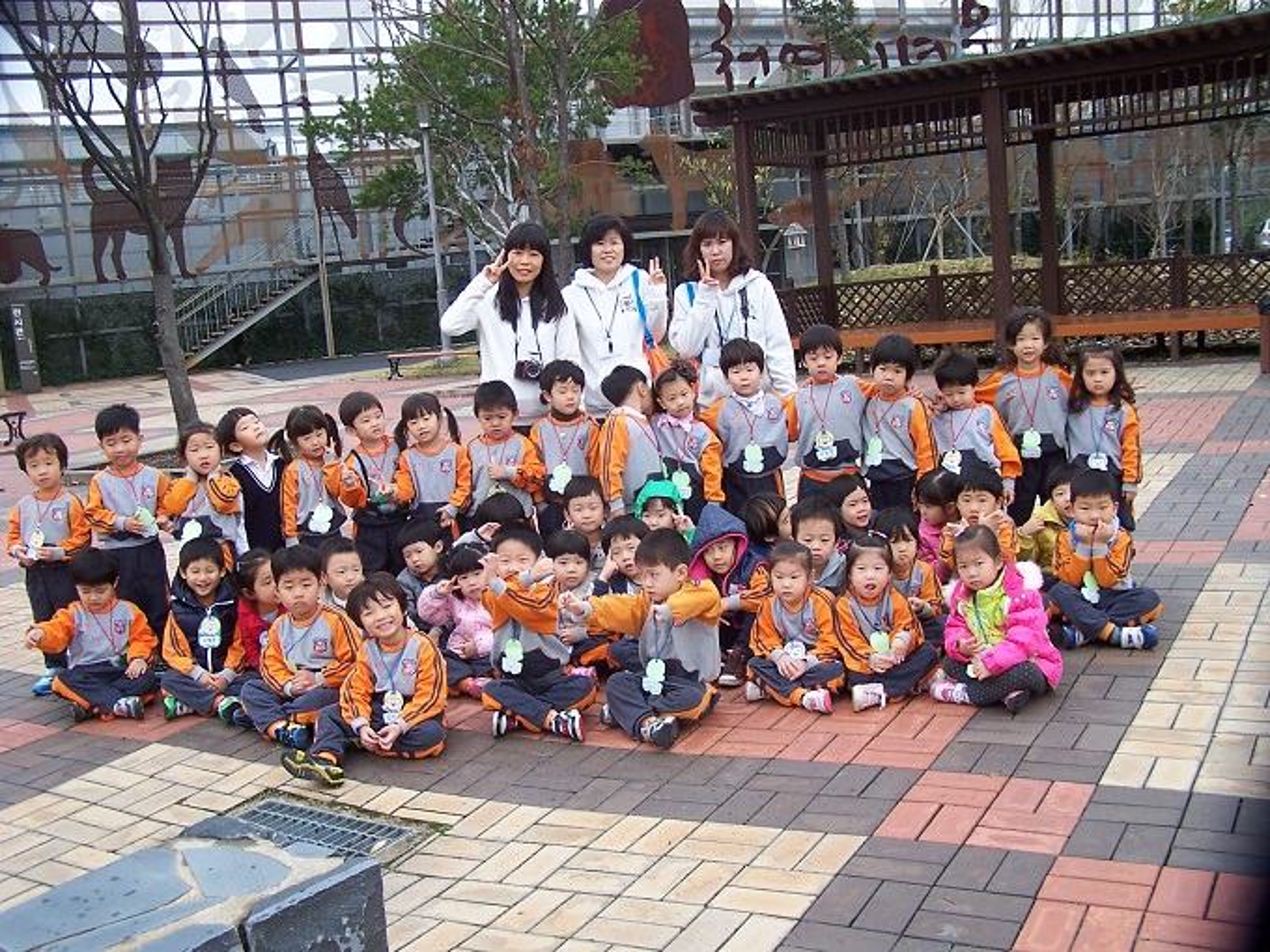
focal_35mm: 38
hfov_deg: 49.0
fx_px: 1394
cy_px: 476
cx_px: 635
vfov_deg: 37.7
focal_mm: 6.3
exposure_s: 1/180
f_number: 2.8
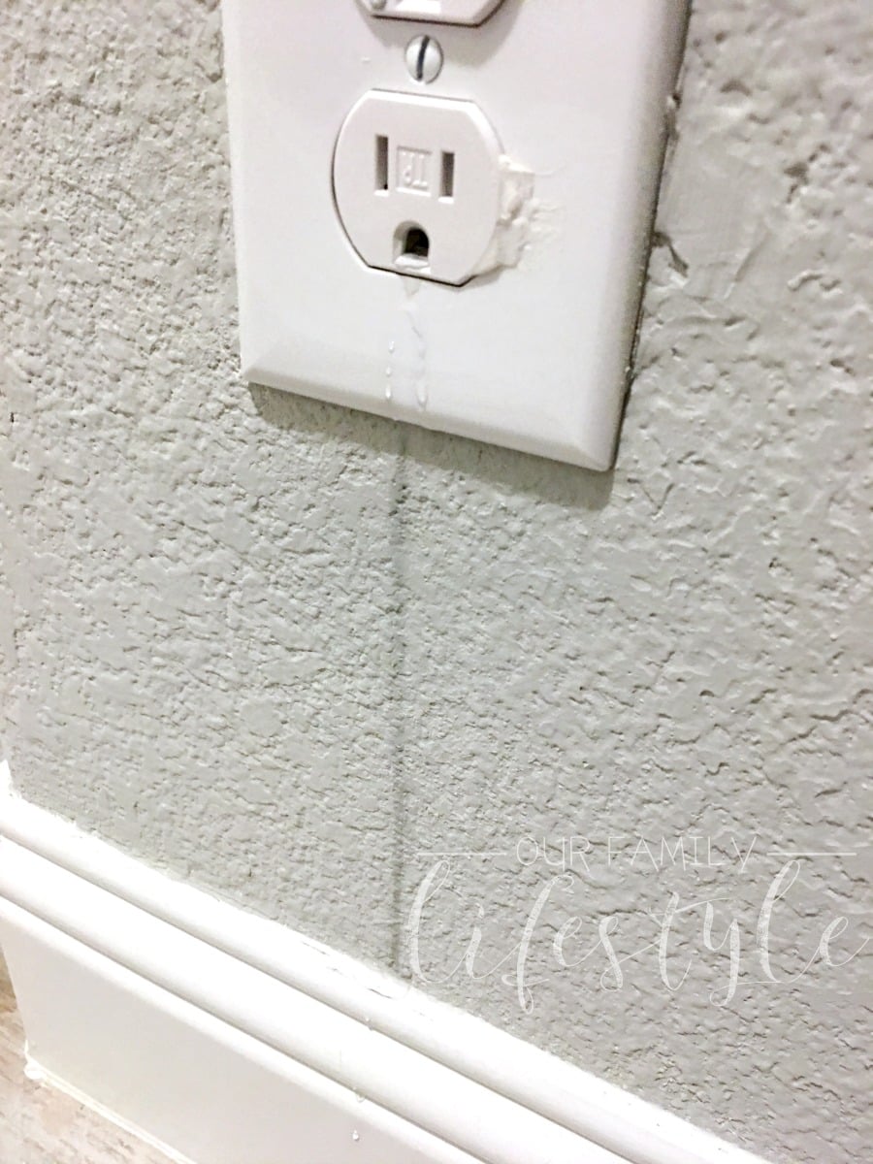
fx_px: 975
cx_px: 436
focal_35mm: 29
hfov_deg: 48.2
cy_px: 582
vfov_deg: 61.7
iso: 50
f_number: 2.2
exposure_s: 1/4
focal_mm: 4.15
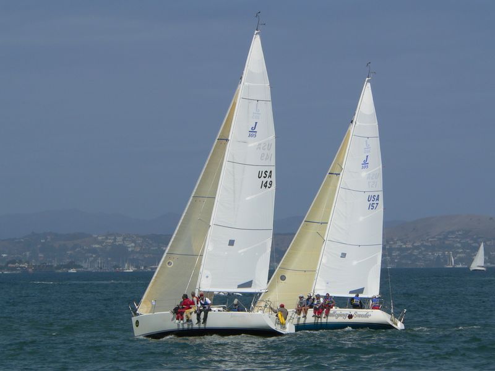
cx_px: 248
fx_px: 3618
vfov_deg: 5.9
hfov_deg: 7.8
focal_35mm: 253
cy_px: 186
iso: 80
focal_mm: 42
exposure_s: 1/1000
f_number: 5.6
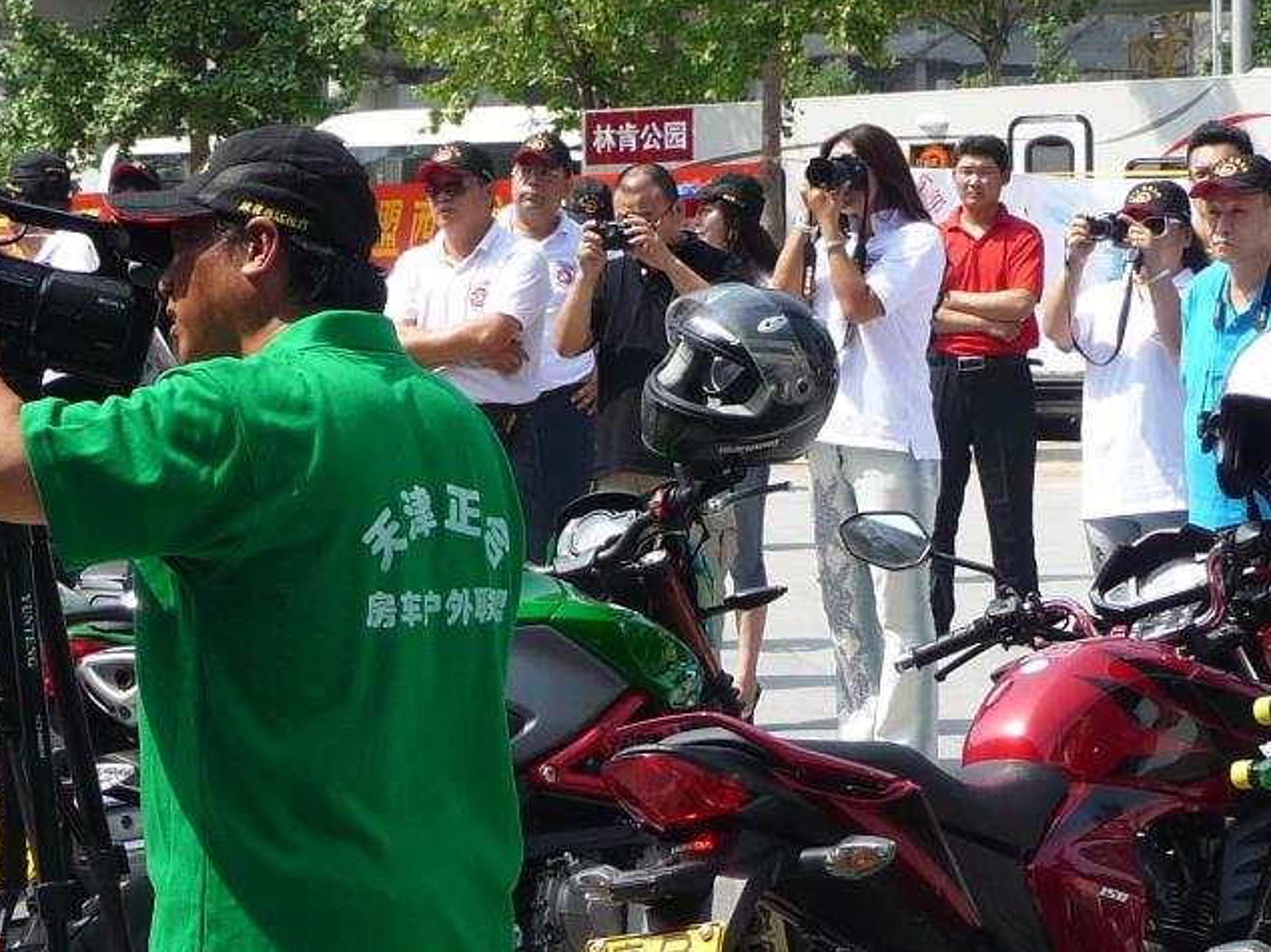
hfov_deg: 19.4
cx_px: 437
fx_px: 3707
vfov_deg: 14.6
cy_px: 573
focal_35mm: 101
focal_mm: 6.7
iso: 100
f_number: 3.9
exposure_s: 1/400
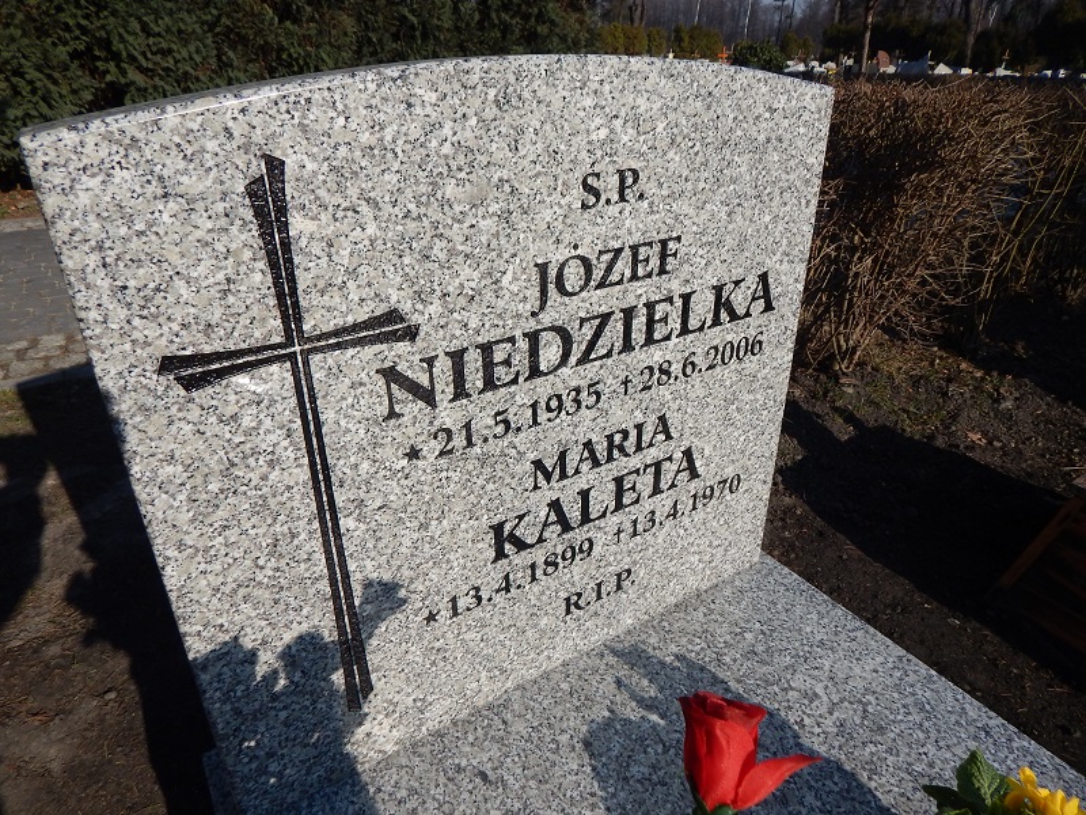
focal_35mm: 22
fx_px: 690
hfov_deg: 76.4
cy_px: 408
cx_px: 543
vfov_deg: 61.1
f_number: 6
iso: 125
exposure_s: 1/640
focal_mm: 4
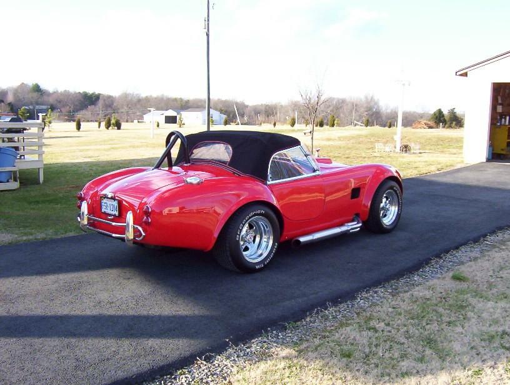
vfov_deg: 39.8
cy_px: 192
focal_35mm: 36
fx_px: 532
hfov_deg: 51.2
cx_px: 255
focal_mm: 5.54
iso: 100
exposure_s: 1/446
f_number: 2.76
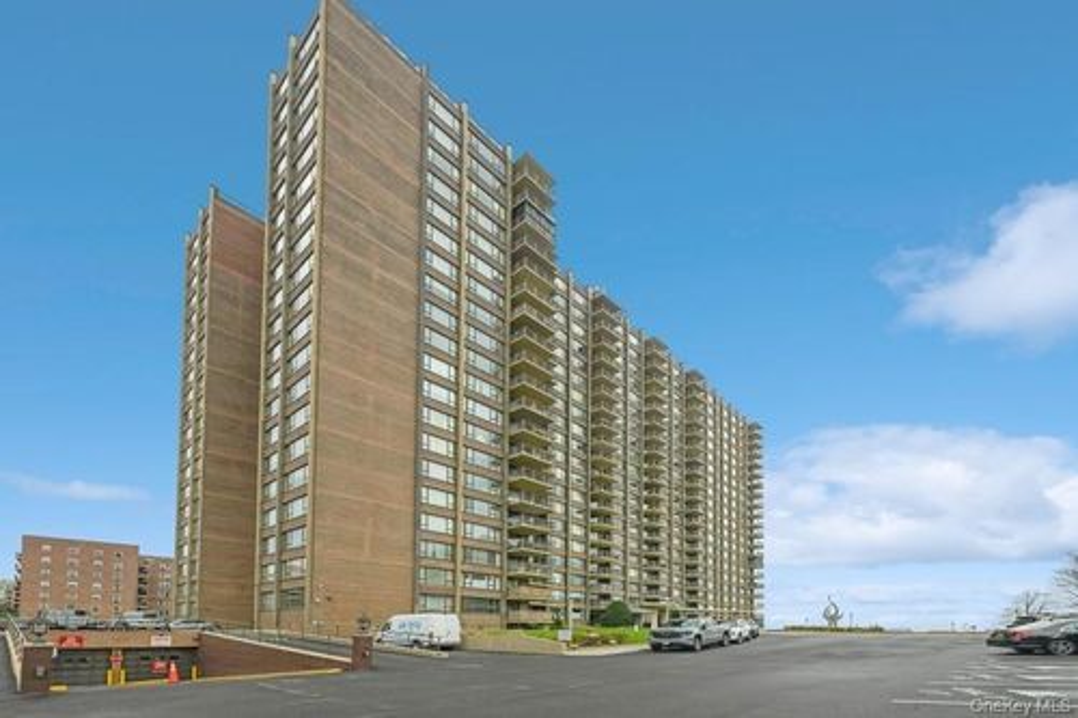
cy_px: 359
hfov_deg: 104.3
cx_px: 539
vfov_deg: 81.2
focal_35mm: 14
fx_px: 419
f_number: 11
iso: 400
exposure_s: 1/250
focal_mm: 14
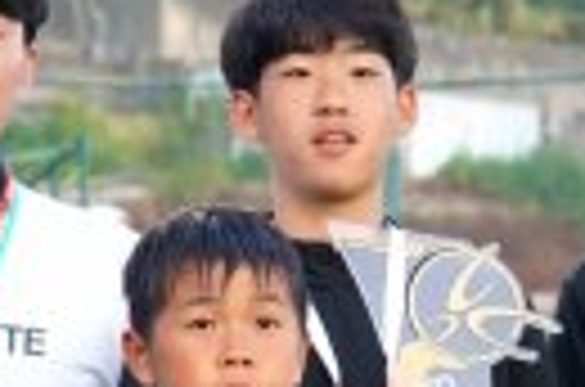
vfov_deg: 4.4
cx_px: -405
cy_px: 405
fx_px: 4993
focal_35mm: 308
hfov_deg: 6.6
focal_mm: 70
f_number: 5.6
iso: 2500
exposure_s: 1/200
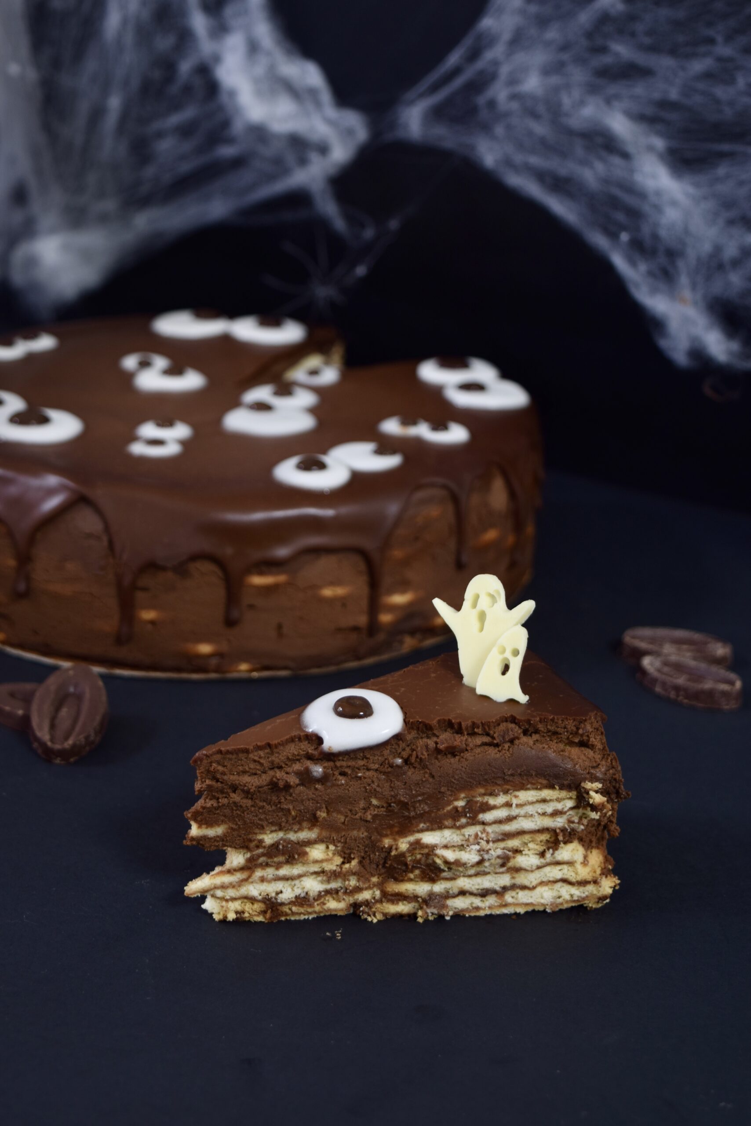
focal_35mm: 68
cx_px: 376
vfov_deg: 29.9
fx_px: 2111
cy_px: 563
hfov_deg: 20.2
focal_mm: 45
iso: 100
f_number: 5.6
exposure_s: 1/3
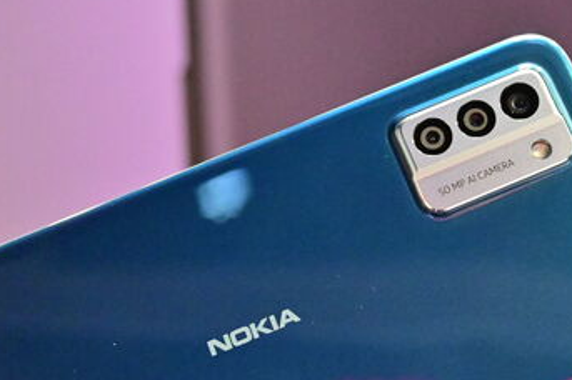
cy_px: 214
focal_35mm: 78
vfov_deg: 17.5
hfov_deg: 25.7
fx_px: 1236
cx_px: 439
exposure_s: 1/400
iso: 5600
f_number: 4.8
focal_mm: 29
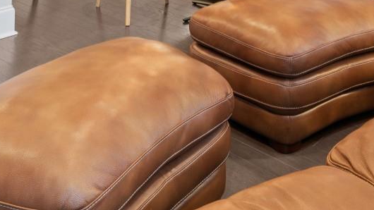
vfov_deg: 19.1
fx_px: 476
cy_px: -165
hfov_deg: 42.4
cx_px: 245
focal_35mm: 48
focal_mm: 10
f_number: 5
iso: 100
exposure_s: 1/1.25
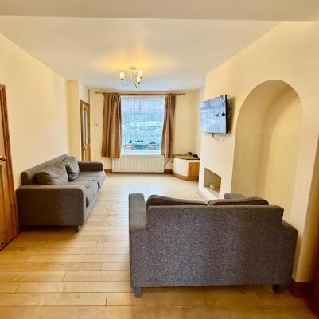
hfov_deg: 80.2
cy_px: 153
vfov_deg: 80.7
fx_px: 188
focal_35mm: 18
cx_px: 136
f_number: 2.2
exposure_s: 1/50
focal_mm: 2.22
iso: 250
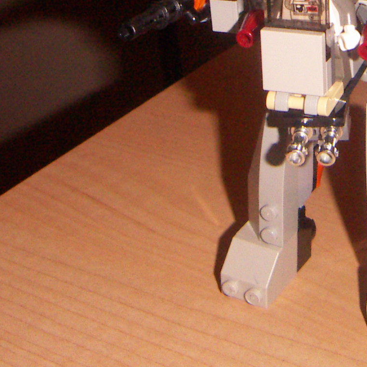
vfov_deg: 19.8
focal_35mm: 86
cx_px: 321
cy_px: 33
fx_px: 1032
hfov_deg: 19.8
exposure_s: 1/50
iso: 200
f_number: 6.7
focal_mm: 4.7
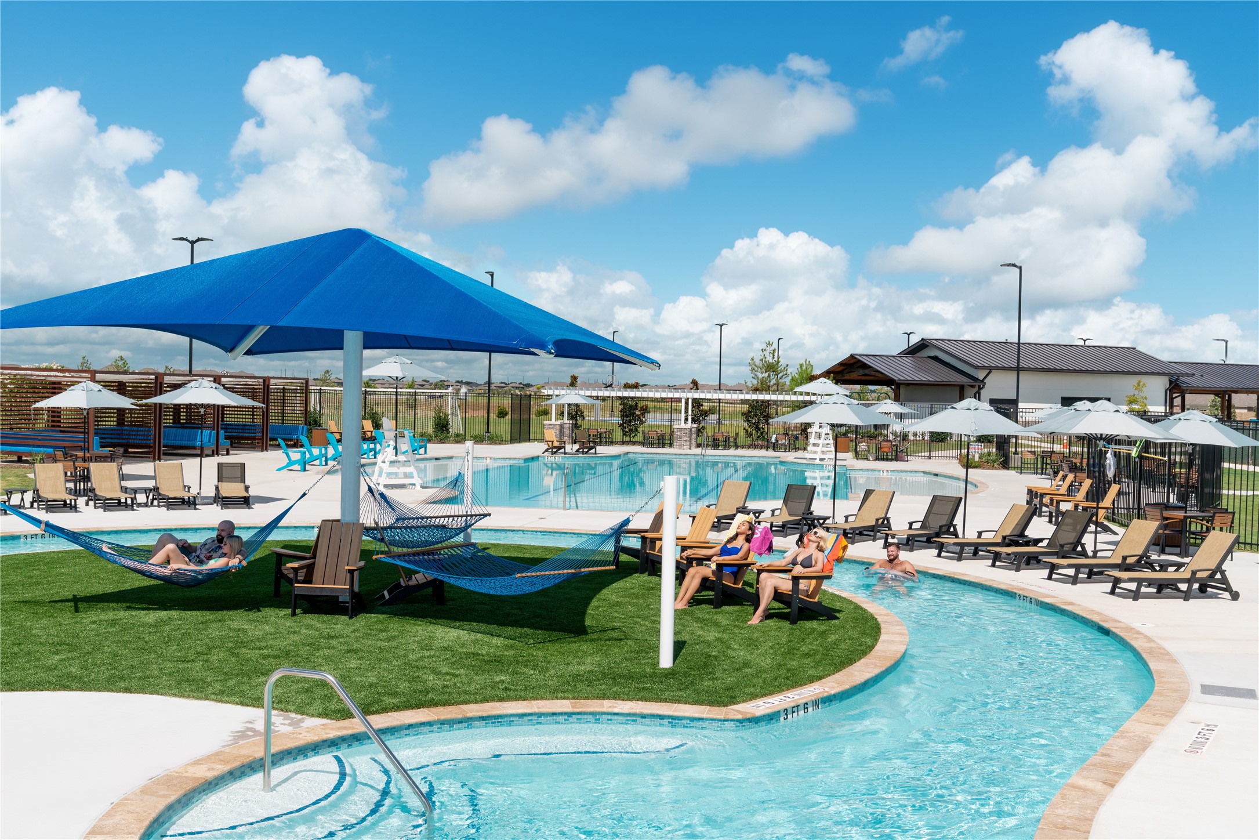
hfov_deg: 53.1
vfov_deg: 36.9
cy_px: 420
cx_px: 630
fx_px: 1259
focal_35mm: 36
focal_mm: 36
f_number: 7.1
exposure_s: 1/1600
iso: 500
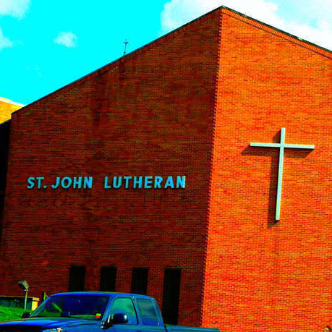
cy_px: 166
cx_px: 166
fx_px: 1487
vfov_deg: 12.7
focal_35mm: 137
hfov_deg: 12.7
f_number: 4.6
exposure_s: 1/200
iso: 160
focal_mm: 16
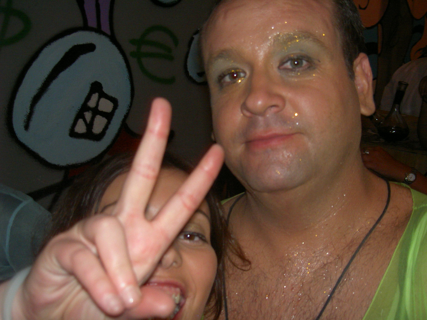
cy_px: 160
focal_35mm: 39
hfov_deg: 47.9
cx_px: 214
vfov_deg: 36.8
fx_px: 481
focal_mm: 8
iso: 100
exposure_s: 1/59.5
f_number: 2.8
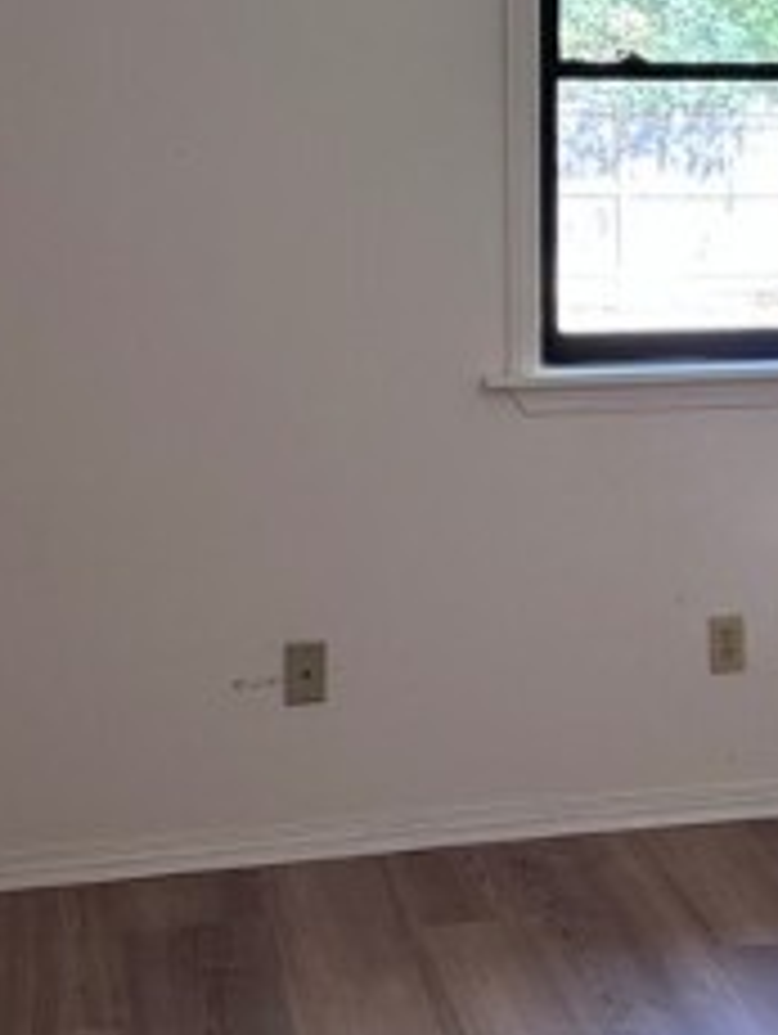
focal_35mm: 80
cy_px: 351
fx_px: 2393
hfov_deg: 18.0
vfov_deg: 24.3
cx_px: 778
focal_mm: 6.76
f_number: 1.78
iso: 250
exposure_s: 1/60
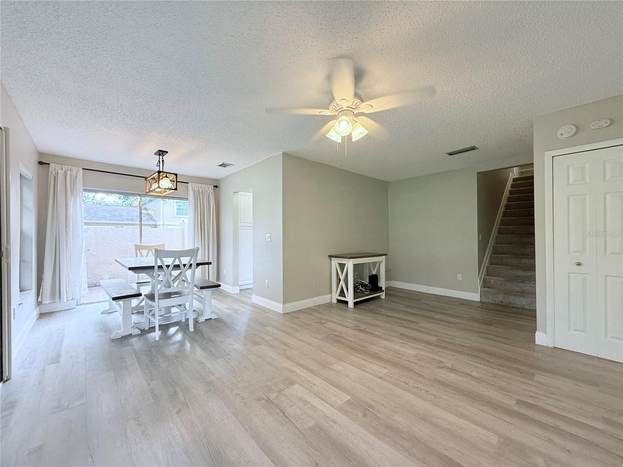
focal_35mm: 14
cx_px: 312
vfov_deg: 85.7
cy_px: 234
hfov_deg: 102.1
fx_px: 252
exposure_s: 1/120
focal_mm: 2.22
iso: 250
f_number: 2.2
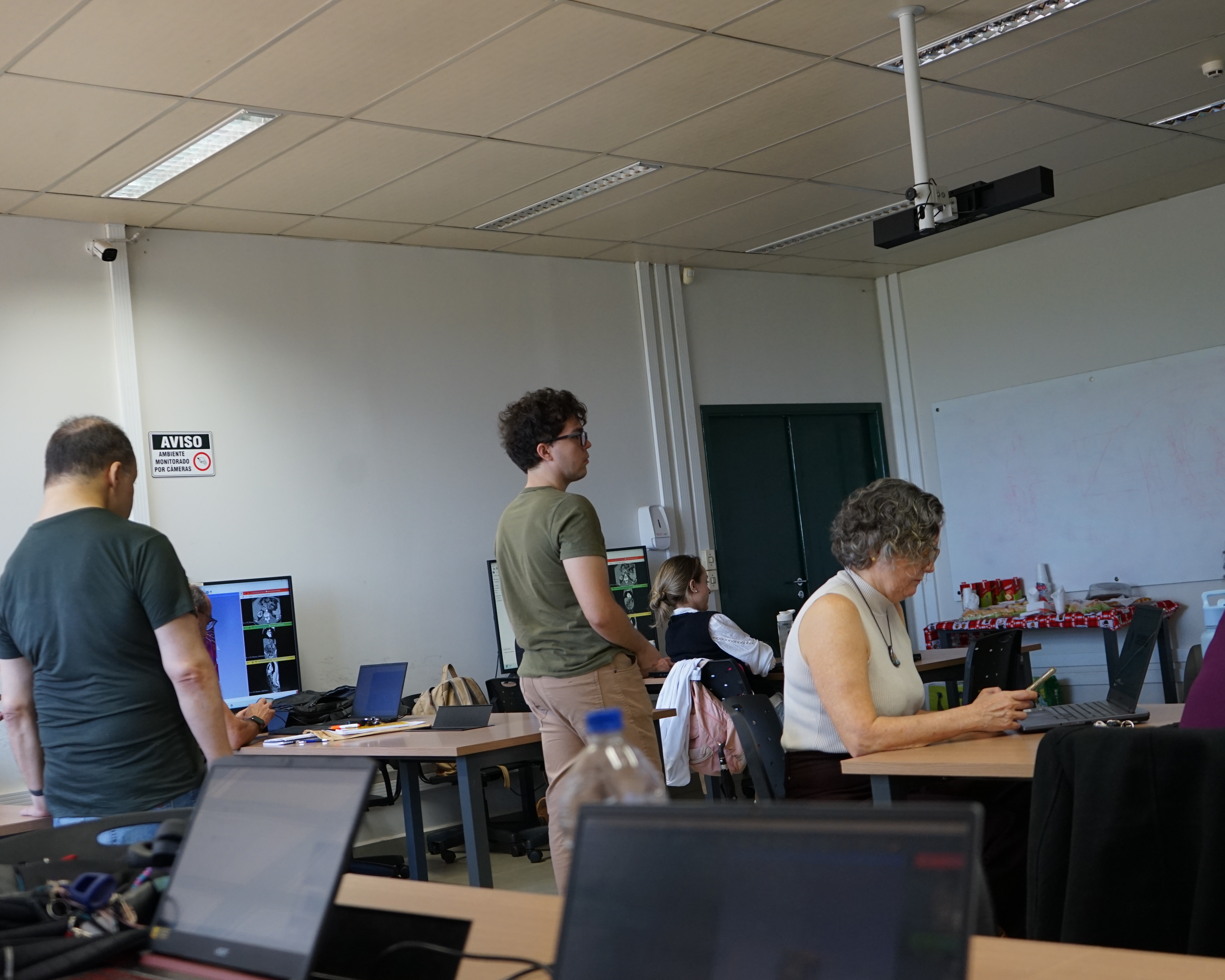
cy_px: 493
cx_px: 622
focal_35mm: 42
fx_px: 1523
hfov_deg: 43.8
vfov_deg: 35.7
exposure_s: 1/160
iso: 1000
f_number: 4
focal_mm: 37
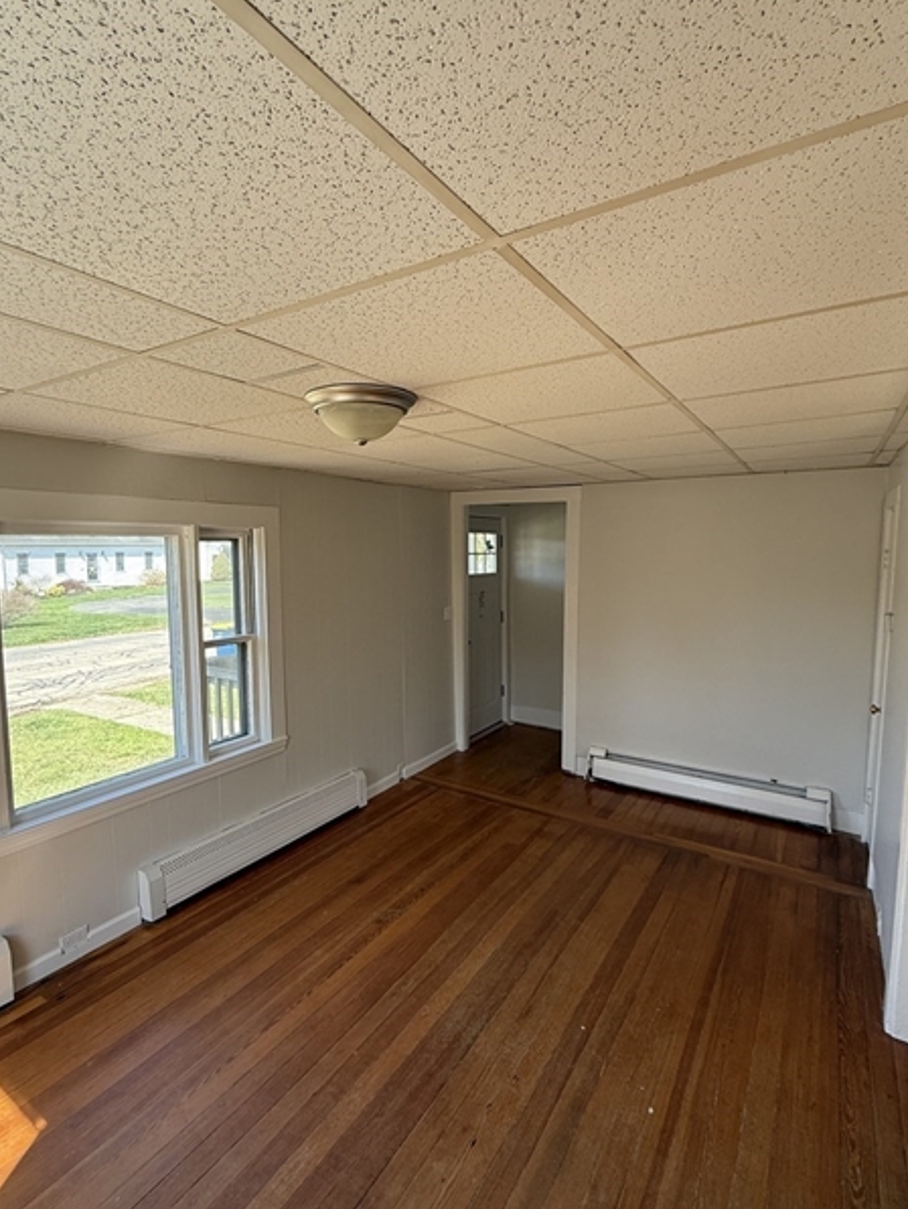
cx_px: 426
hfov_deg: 71.5
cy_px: 608
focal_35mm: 18
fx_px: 629
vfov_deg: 87.7
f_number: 2.2
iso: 64
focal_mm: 2.22
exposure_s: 1/111
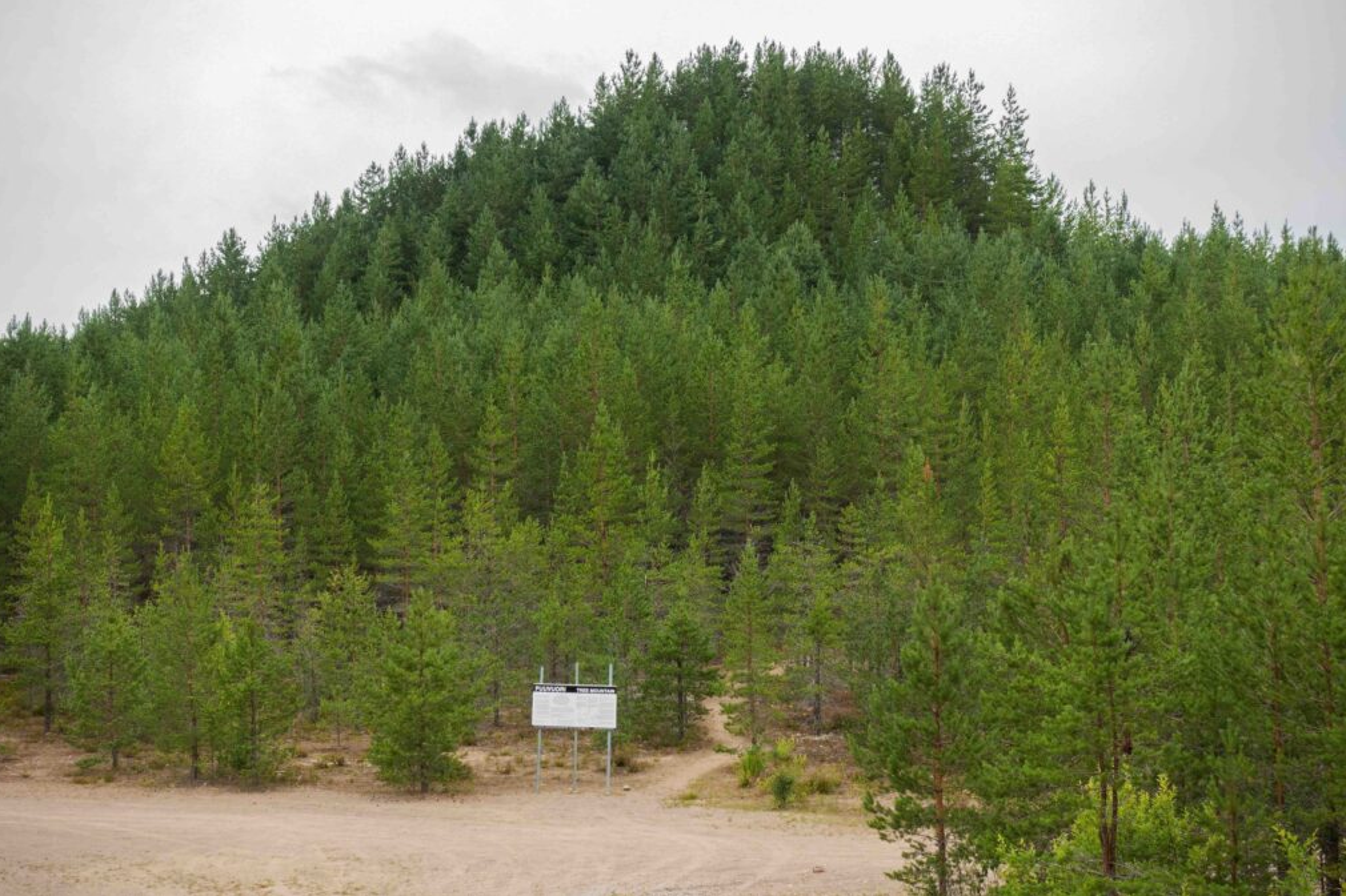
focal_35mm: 71
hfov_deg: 28.5
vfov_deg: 19.2
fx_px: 2654
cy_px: 443
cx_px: 666
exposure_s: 1/100
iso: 100
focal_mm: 25.7
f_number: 5.6
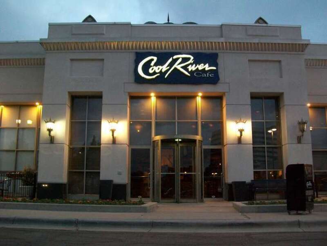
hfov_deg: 51.4
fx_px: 340
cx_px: 164
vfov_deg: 39.7
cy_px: 123
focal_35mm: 36
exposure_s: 1/8
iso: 200
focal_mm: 6
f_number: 2.7
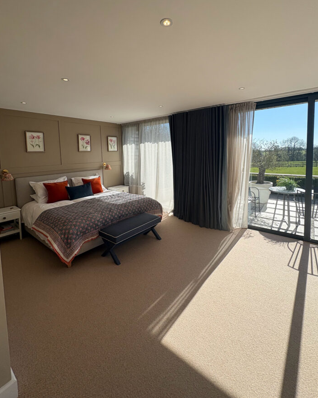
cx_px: 169
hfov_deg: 80.3
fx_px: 188
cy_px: 166
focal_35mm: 16
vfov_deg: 92.3
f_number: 2.2
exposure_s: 1/779
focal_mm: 2.22
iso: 40
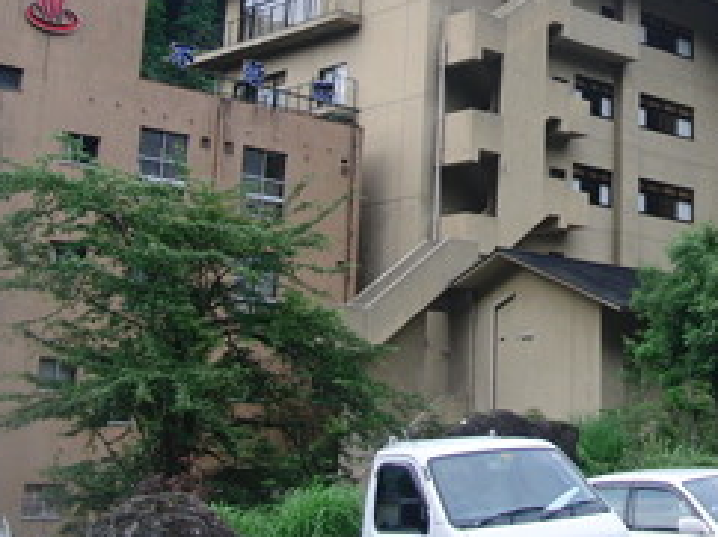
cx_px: 648
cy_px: 56
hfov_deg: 27.2
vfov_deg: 20.8
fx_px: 1430
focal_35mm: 69
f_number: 3.6
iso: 100
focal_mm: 6.42
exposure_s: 1/100
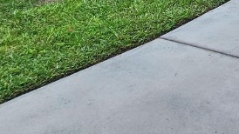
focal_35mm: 53
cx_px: 315
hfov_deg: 30.4
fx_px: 336
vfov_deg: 17.9
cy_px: -111
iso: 50
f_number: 2.2
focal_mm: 2.2
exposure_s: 1/1250
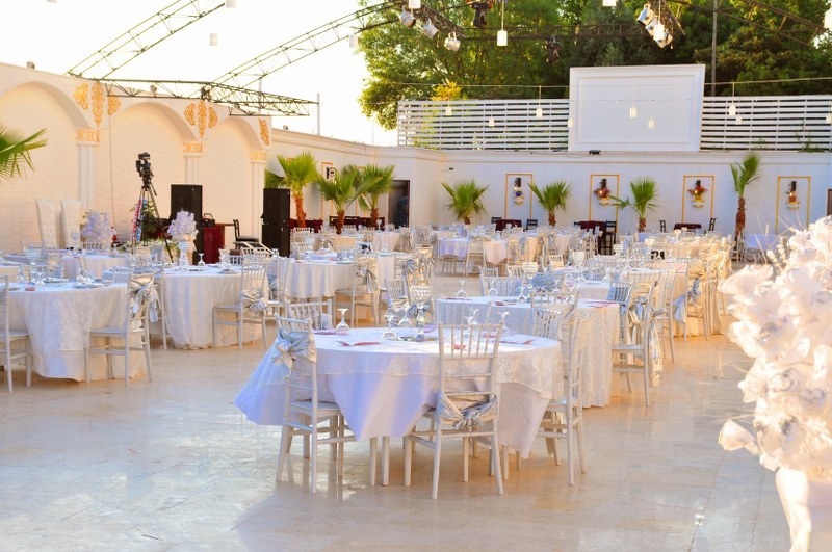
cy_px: 276
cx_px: 416
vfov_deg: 21.5
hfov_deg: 31.9
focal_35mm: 63
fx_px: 1454
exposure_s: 1/125
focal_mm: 42
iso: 200
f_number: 7.1
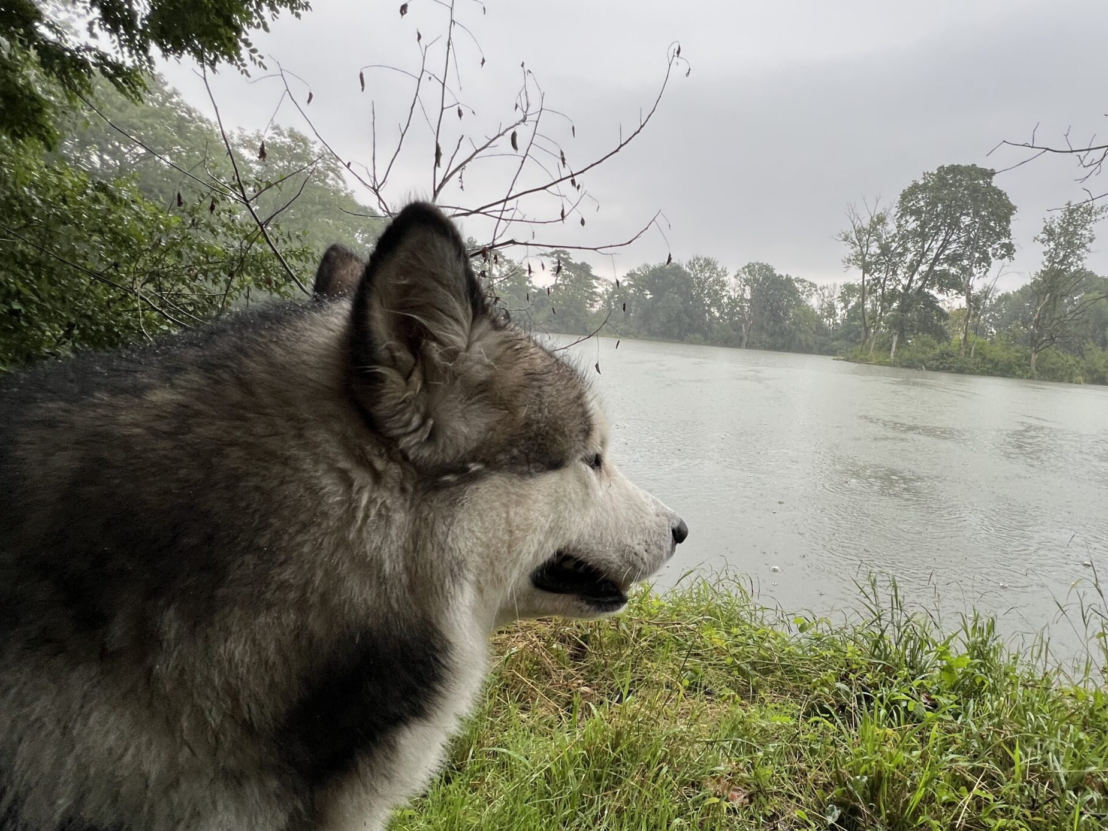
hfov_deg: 86.2
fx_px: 576
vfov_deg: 71.3
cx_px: 687
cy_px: 472
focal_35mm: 18
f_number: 1.8
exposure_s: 1/99
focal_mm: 1.57
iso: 50
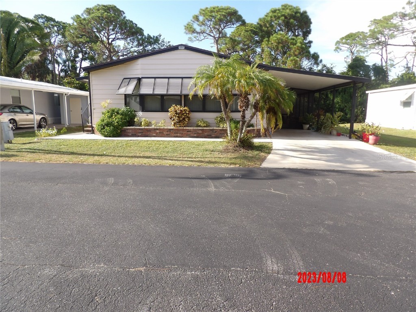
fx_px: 288
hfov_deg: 71.6
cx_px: 208
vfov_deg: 56.8
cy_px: 156
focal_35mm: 24
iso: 100
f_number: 3.2
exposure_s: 1/387
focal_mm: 4.3
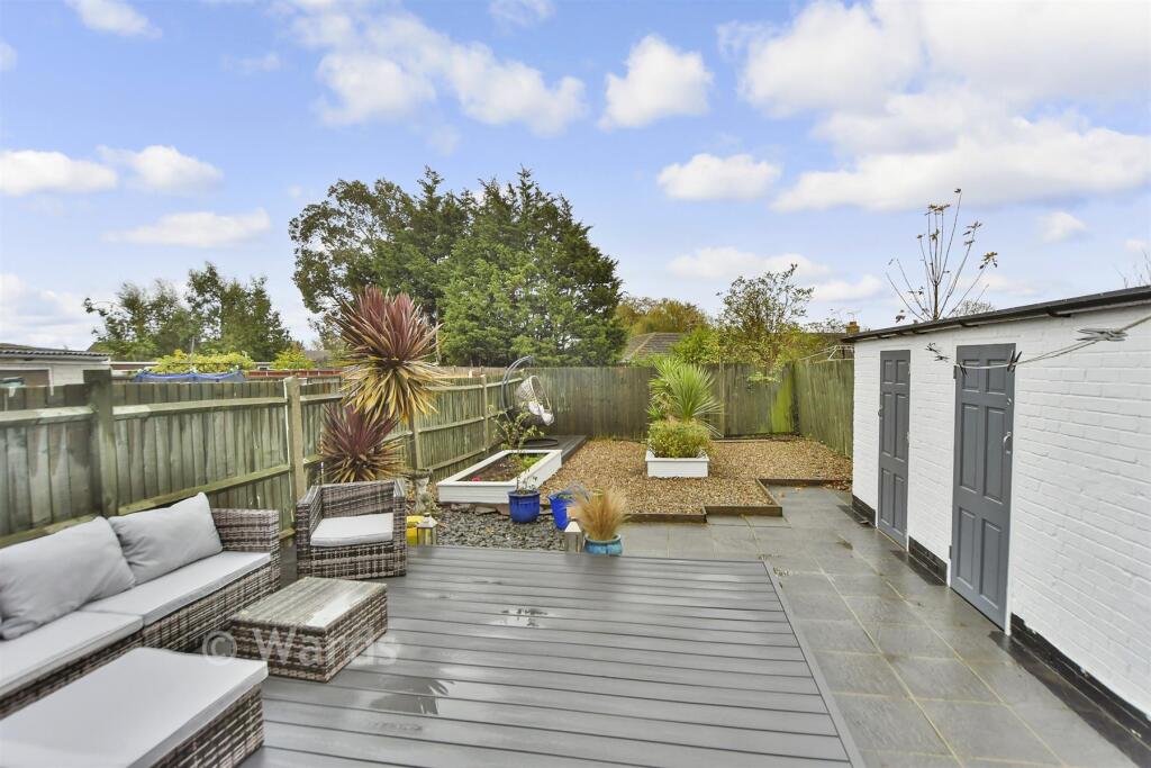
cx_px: 576
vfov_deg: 77.3
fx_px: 480
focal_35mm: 15
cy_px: 384
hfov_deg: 100.4
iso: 500
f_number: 5.6
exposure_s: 1/125
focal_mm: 10
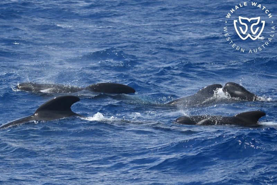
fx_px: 1115
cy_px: 92
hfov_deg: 14.2
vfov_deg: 9.5
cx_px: 138
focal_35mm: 145
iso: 1000
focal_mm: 145
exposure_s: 1/8000
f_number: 5
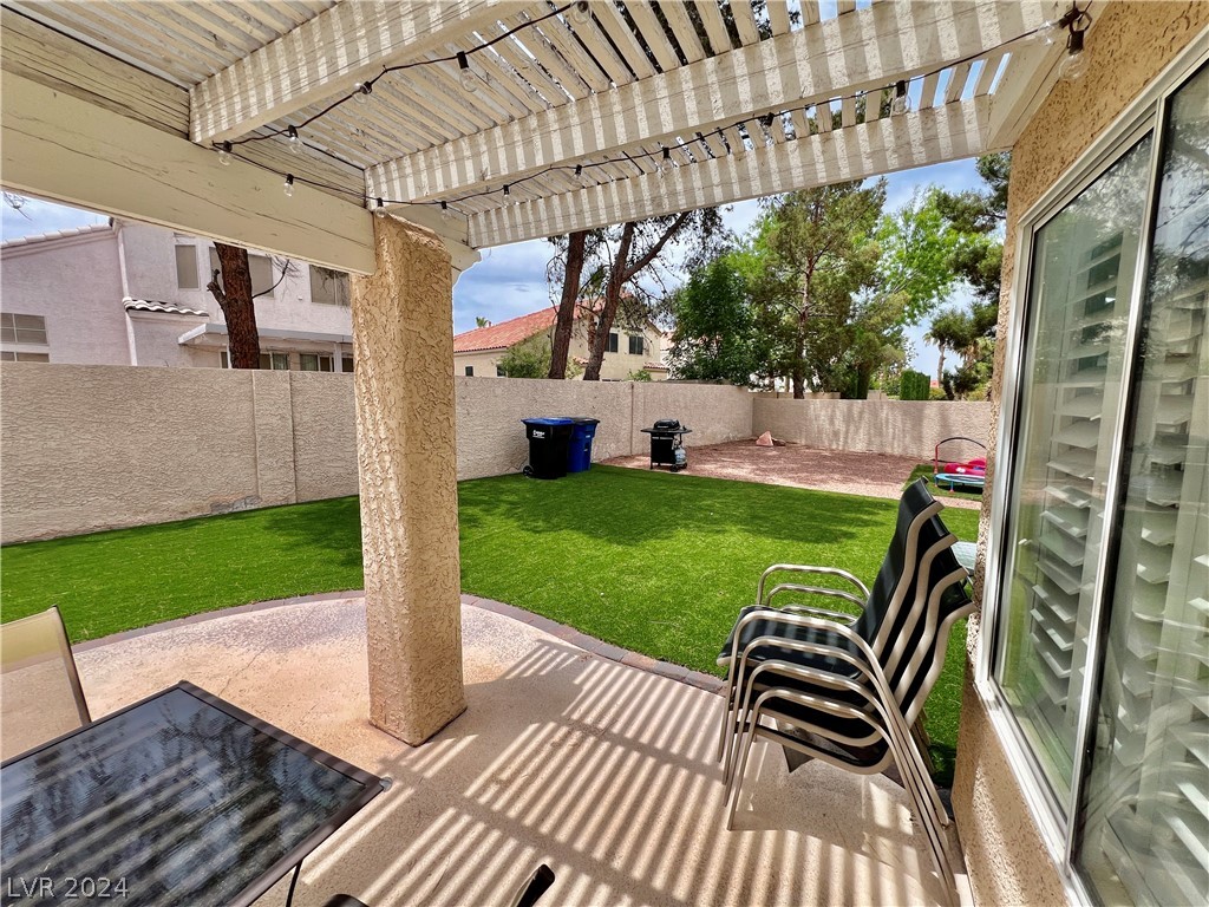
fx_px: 454
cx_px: 604
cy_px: 454
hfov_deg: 106.2
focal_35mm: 13
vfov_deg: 89.9
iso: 32
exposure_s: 1/827
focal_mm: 1.57
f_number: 1.8
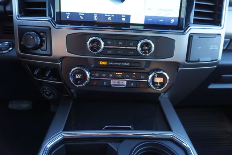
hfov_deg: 73.7
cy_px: 78
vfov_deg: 53.2
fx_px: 155
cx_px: 116
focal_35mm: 24
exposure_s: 1/160
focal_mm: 16
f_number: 4
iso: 800
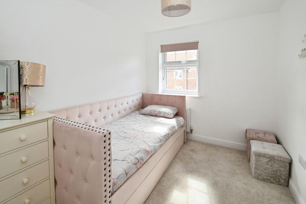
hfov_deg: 100.4
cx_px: 153
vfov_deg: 77.3
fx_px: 128
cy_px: 102
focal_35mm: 15
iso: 800
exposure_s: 1/125
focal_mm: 10
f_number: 7.1
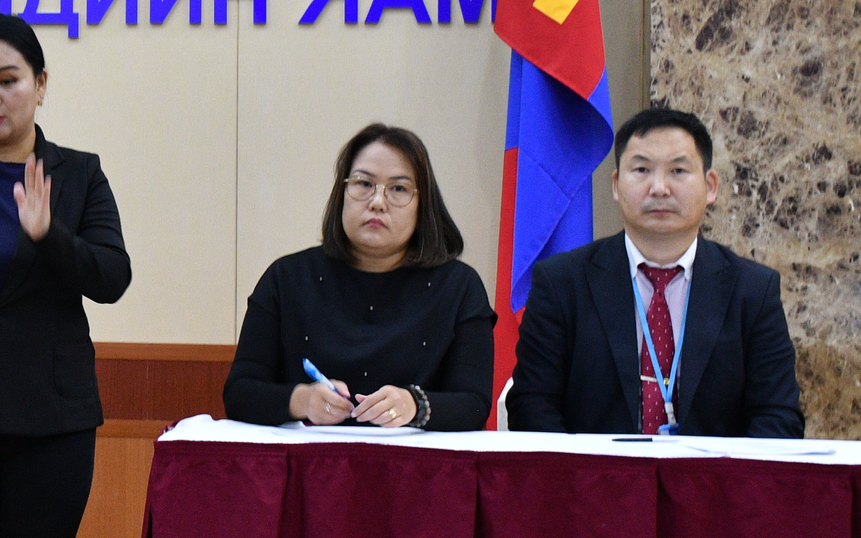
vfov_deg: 12.2
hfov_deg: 18.6
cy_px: 145
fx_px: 2511
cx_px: -122
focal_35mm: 107
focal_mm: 27
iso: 1250
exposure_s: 1/40
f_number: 5.6
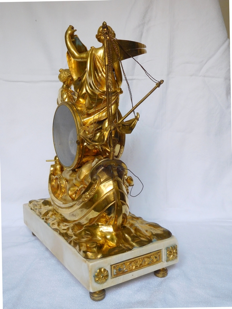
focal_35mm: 35
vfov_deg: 52.6
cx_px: 116
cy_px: 154
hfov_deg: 40.7
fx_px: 313
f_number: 3.8
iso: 200
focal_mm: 6.2
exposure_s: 1/30
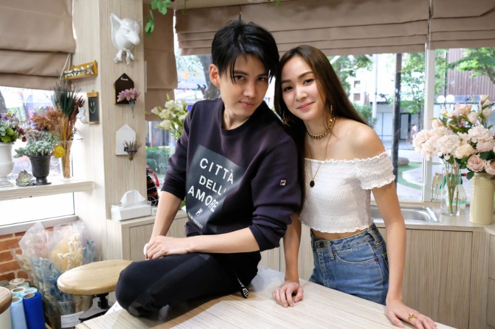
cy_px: 164
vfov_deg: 43.5
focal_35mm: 30
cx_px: 248
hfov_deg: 62.0
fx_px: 412
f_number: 4
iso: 12800
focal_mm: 20.1
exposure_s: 1/250
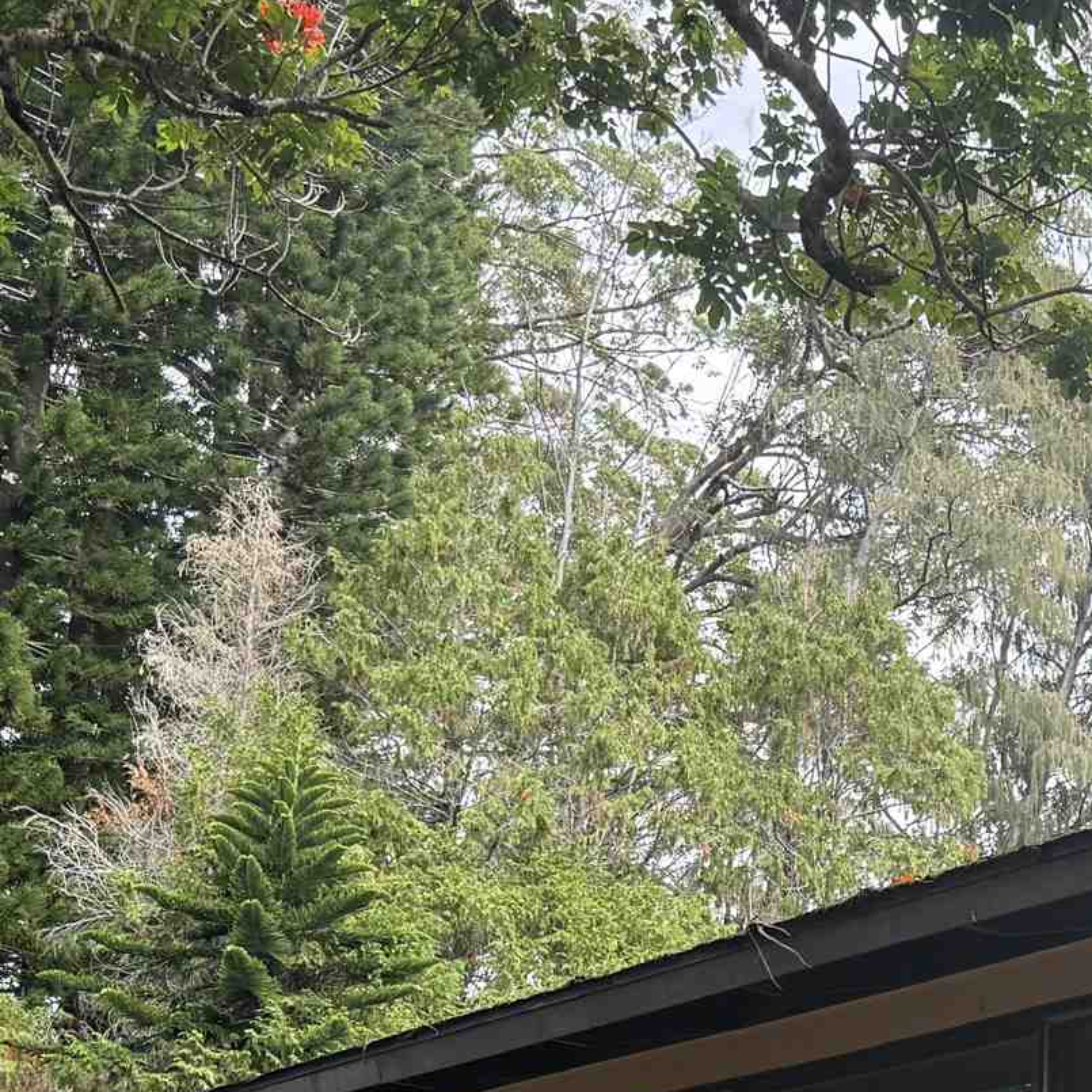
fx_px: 2891
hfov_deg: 19.7
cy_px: 996
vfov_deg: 20.9
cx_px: 1411
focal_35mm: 81
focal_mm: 6.76
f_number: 1.78
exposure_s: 1/660
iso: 100
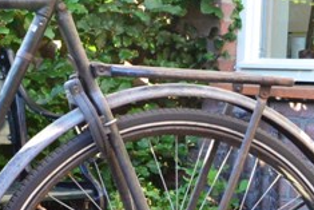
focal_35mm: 157
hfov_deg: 12.4
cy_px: 195
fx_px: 1370
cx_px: -167
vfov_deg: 8.7
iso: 400
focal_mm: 24
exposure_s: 1/50
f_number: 8
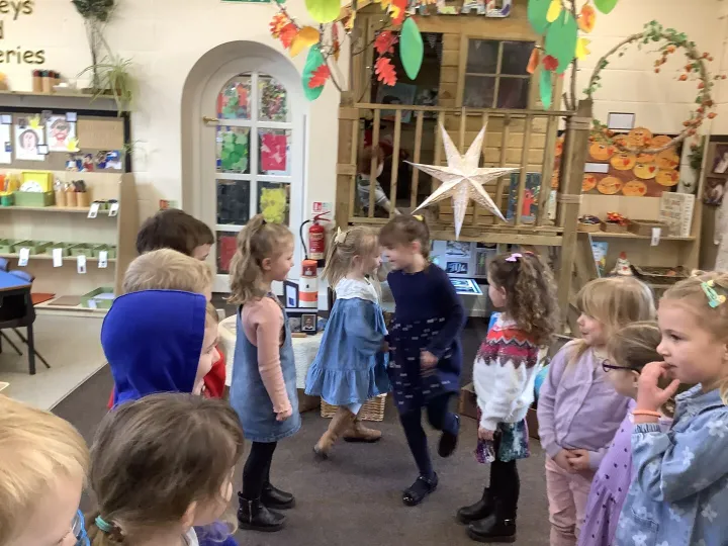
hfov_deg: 58.4
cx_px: 364
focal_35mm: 31
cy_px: 273
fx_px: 652
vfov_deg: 45.4
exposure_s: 1/50
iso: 200
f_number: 2.4
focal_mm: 3.3
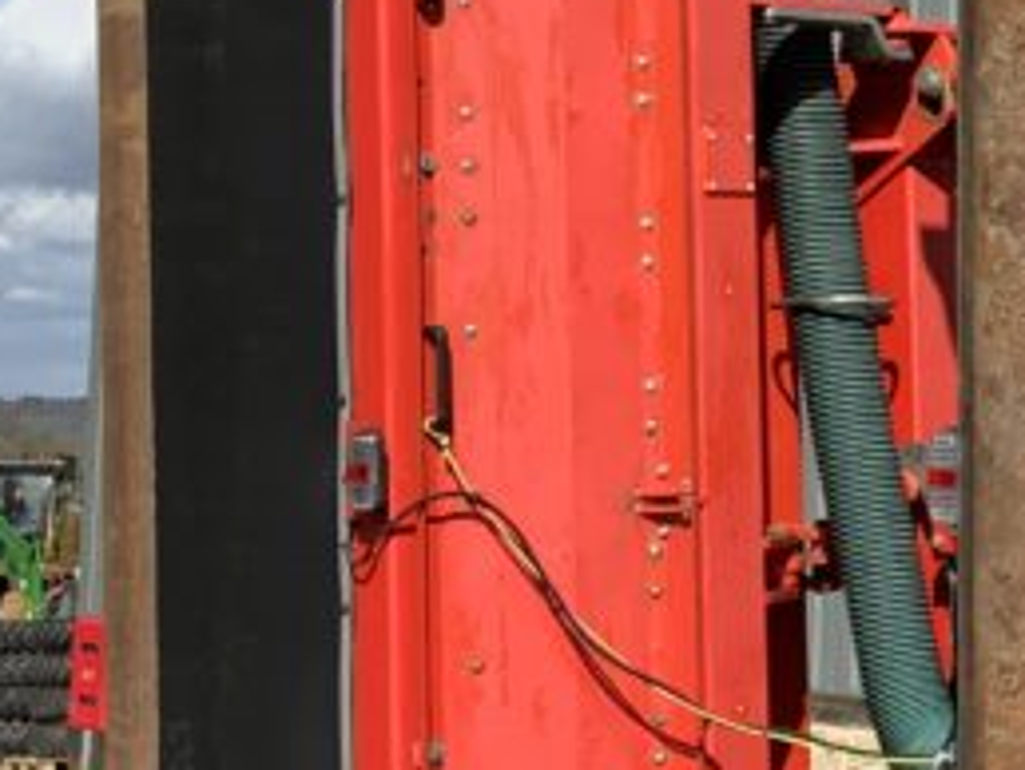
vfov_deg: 12.8
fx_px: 3408
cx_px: 1244
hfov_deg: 16.4
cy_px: 135
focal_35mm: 115
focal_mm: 3
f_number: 1.8
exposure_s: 1/1912
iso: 16
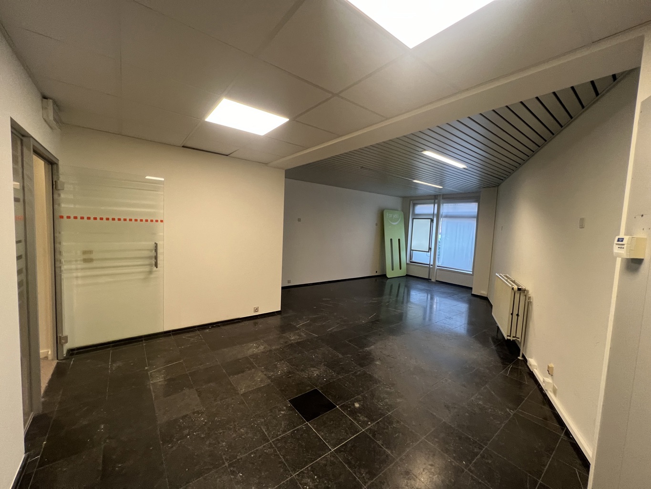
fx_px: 245
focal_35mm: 13
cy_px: 244
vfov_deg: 89.9
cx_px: 326
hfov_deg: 106.2
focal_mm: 1.57
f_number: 1.8
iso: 160
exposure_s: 1/100
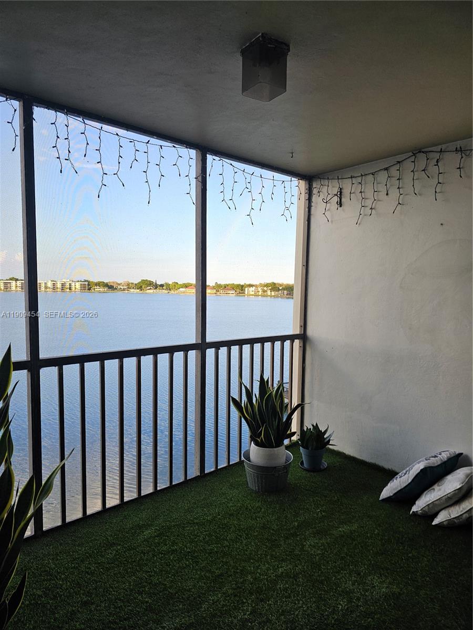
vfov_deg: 73.9
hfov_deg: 58.9
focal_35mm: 23
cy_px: 315
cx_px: 236
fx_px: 419
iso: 40
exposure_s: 1/359
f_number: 1.7
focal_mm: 6.3
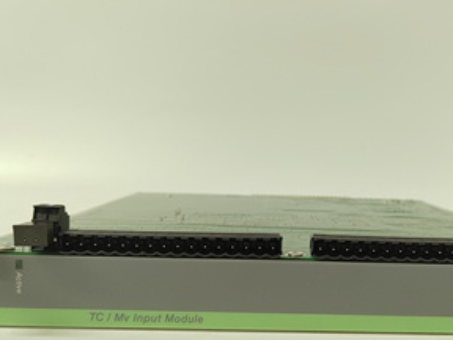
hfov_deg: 46.3
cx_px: 288
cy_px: 205
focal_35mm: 40
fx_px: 523
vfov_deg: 35.8
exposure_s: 1/50
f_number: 1.9
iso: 1419
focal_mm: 5.52
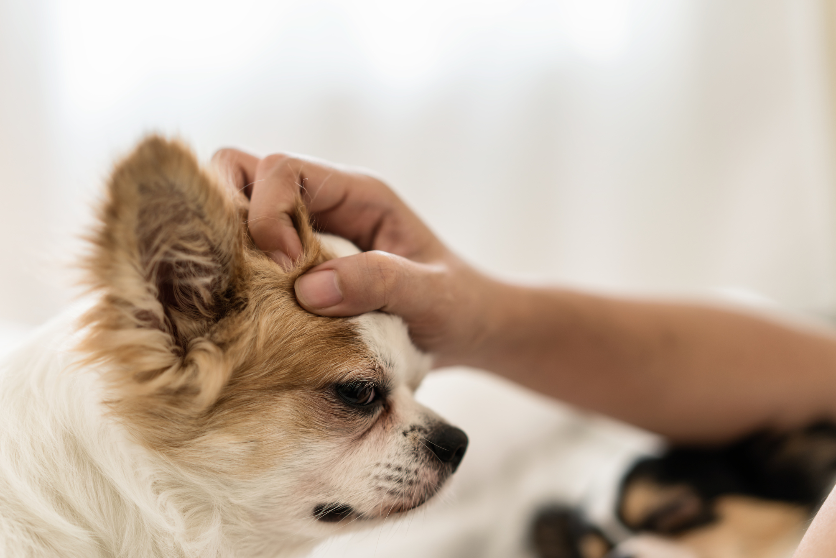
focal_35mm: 55
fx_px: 1277
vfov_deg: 24.6
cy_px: 279
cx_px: 418
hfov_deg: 36.2
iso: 100
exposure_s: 1/250
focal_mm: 55
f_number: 2
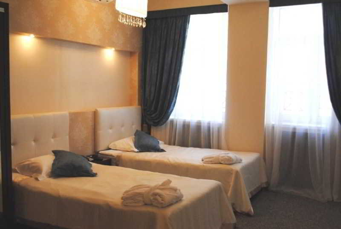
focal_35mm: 36
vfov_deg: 37.0
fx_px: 342
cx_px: 170
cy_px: 114
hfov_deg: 53.0
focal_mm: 24
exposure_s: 1/125
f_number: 5.6
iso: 800
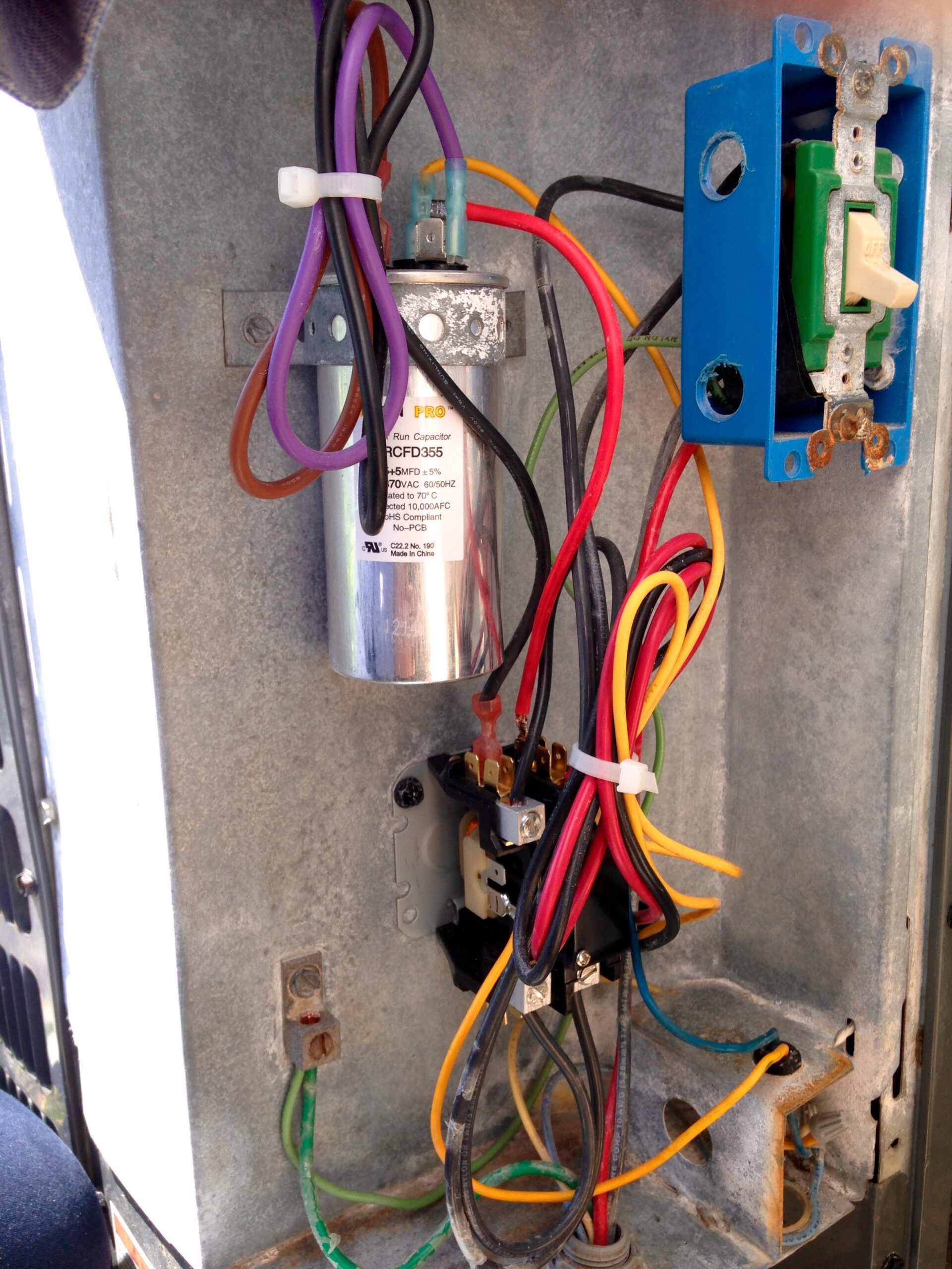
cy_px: 634
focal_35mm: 33
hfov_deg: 42.9
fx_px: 1210
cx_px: 476
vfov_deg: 55.4
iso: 50
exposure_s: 1/136
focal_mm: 4.12
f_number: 2.4
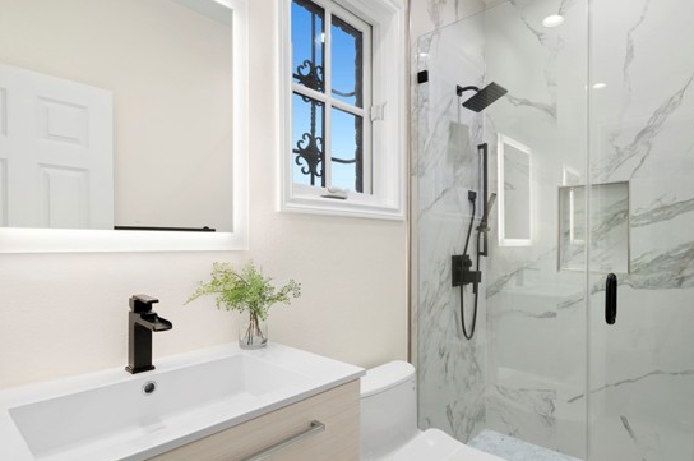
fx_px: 385
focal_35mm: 20
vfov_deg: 61.7
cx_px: 374
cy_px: 246
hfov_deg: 83.9
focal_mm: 17
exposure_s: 1/10
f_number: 9
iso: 320
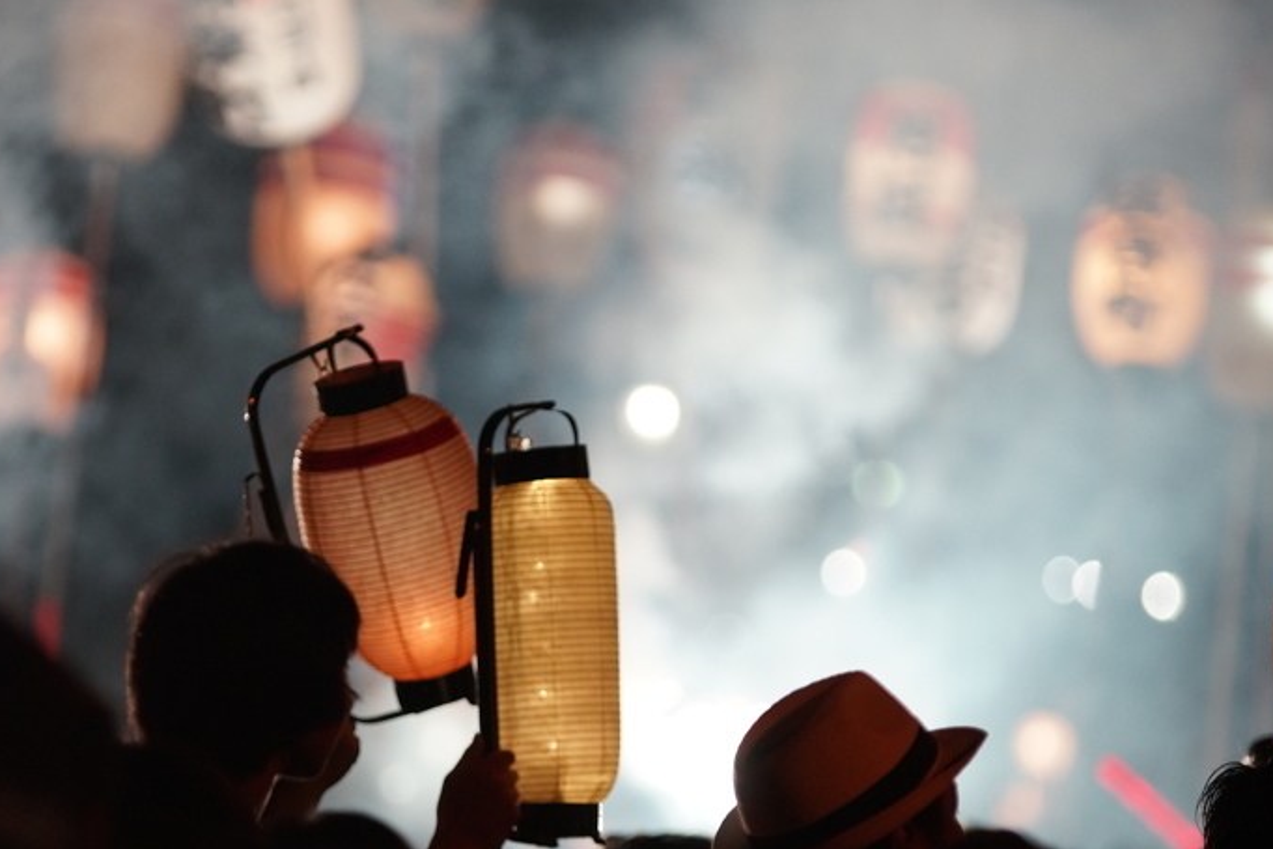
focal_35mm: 225
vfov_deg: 6.1
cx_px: 517
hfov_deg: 9.1
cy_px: 562
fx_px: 7957
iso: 1250
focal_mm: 150
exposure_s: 1/160
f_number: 2.8
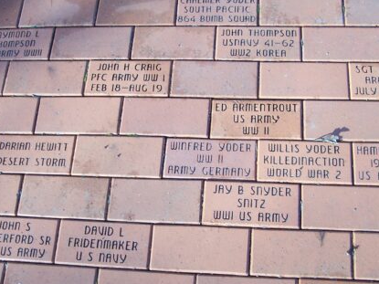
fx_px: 602
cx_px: 165
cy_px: 146
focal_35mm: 55
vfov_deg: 26.5
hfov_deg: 34.9
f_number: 2.8
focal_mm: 6.3
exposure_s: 1/250
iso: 80
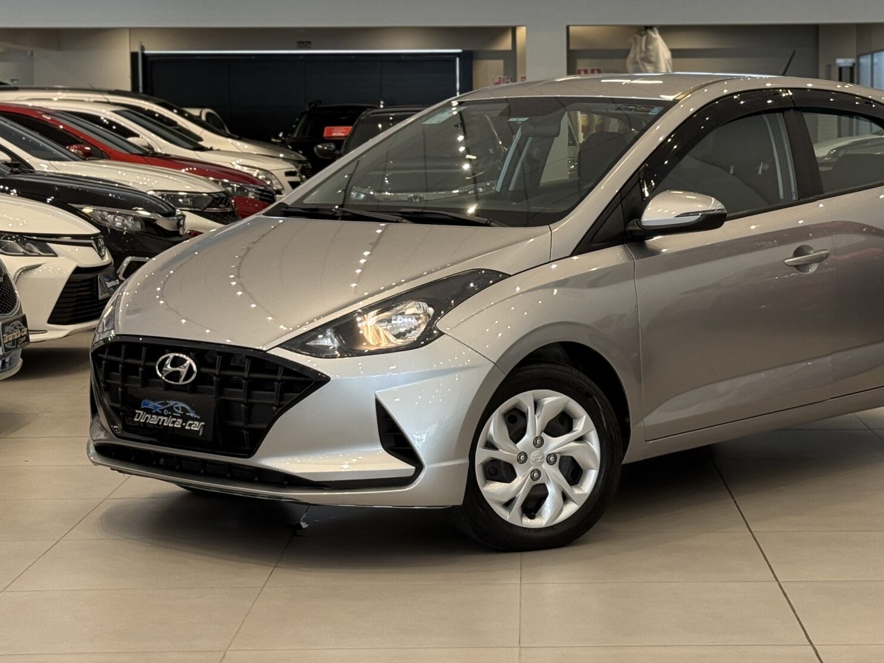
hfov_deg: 23.5
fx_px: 2120
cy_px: 258
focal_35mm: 83
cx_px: 549
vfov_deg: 17.8
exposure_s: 1/60
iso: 100
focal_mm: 6.76
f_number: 1.78
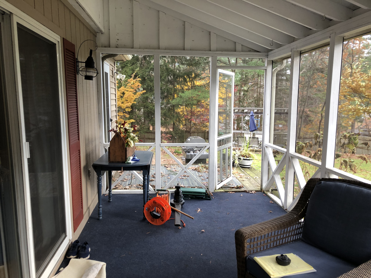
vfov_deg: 49.7
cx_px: 186
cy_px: 139
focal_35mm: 28
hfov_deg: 63.4
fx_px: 300
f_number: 1.8
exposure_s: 1/40
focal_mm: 3.99
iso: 25
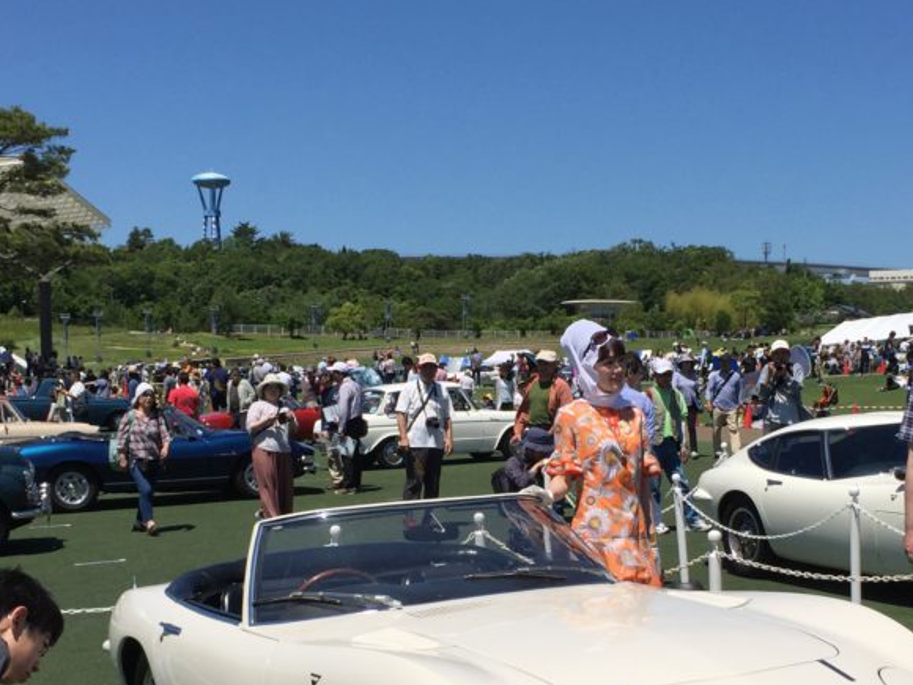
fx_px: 1583
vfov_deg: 24.0
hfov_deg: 32.1
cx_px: 529
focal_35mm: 60
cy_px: 548
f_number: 2.2
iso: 32
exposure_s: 1/3968
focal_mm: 4.15
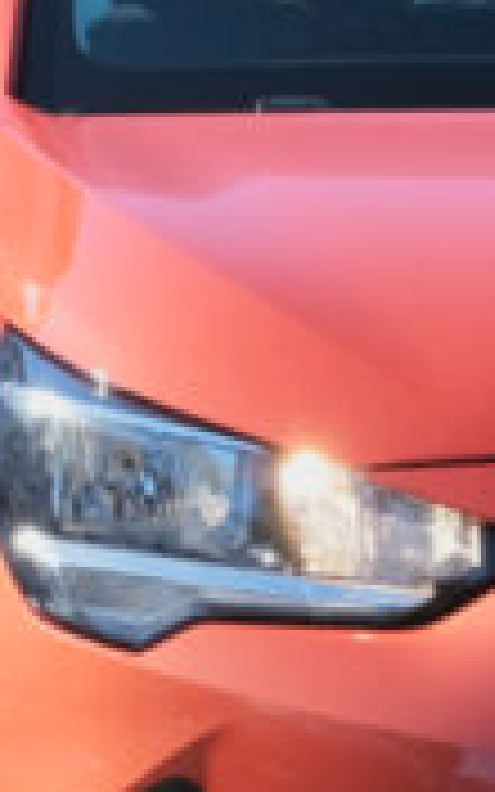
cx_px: 774
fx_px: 4727
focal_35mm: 219
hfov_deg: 5.9
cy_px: 587
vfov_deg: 9.6
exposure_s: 1/125
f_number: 9
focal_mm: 24.9
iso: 160
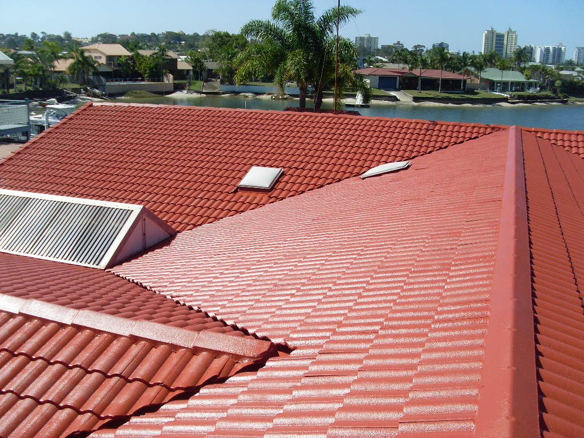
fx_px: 641
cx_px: 292
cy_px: 219
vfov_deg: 37.7
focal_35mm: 38
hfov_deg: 49.0
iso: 80
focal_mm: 6.3
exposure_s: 1/350
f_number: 7.7
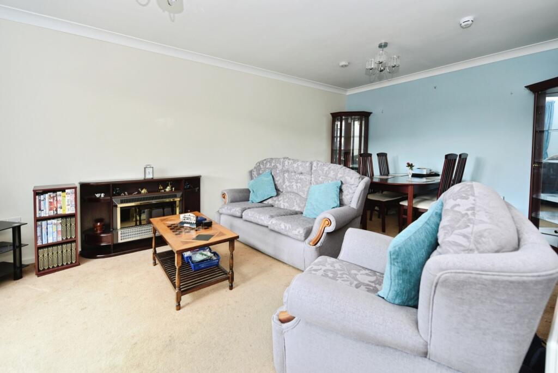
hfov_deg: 104.2
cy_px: 186
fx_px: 217
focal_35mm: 14
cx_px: 279
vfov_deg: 81.3
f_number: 4
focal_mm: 14
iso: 400
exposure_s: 1/60
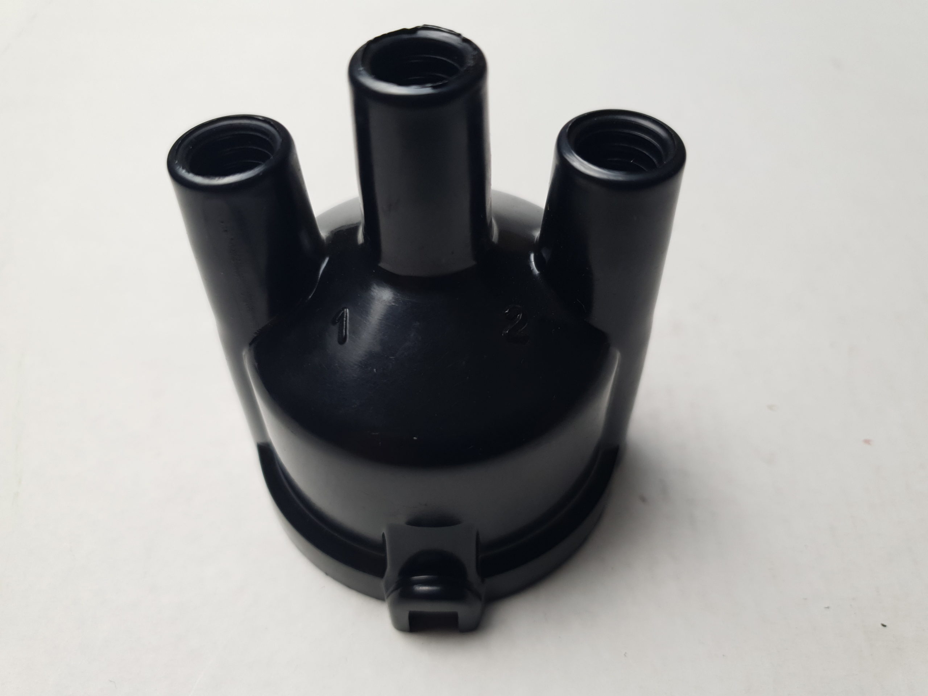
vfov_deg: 53.1
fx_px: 697
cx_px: 464
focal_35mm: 26
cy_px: 348
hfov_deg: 67.3
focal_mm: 4.3
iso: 64
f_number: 1.5
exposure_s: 1/100
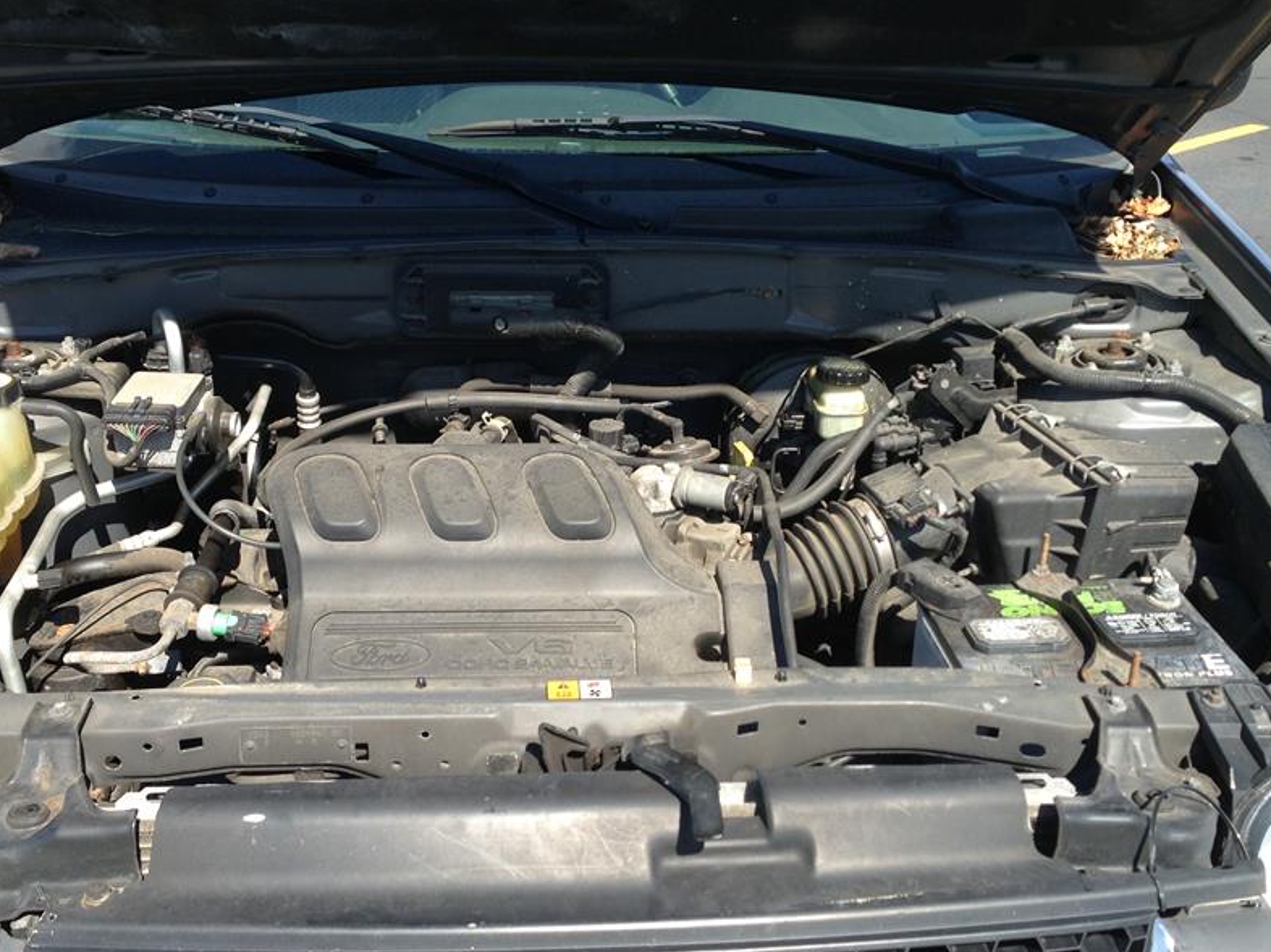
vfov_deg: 33.6
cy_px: 480
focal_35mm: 43
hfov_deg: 43.8
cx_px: 590
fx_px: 1578
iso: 50
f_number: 2.4
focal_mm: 4.13
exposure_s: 1/553
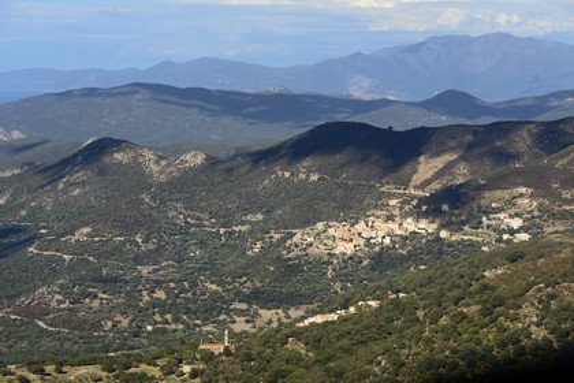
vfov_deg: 10.2
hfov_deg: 15.2
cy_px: 192
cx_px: 287
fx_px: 2152
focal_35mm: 135
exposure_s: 1/320
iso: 200
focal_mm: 135
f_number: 13
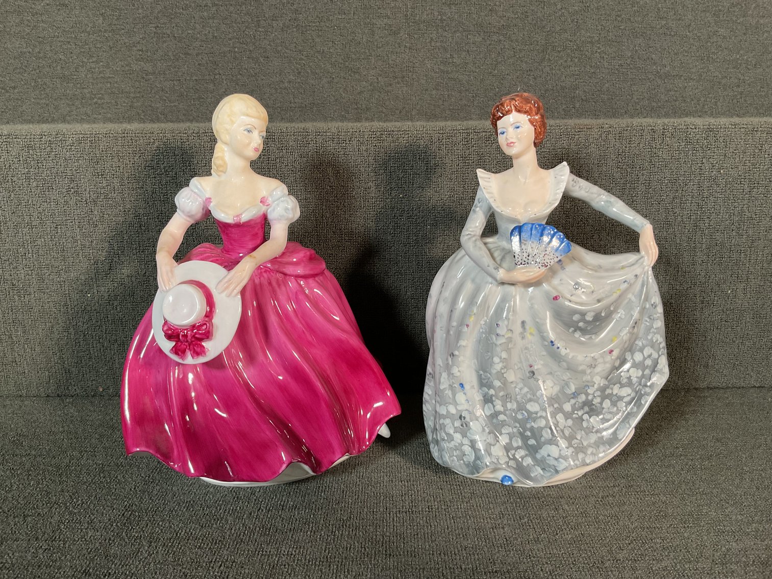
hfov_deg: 61.7
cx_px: 386
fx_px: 647
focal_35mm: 29
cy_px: 290
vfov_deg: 48.2
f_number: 1.8
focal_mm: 3
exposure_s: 1/60
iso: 40
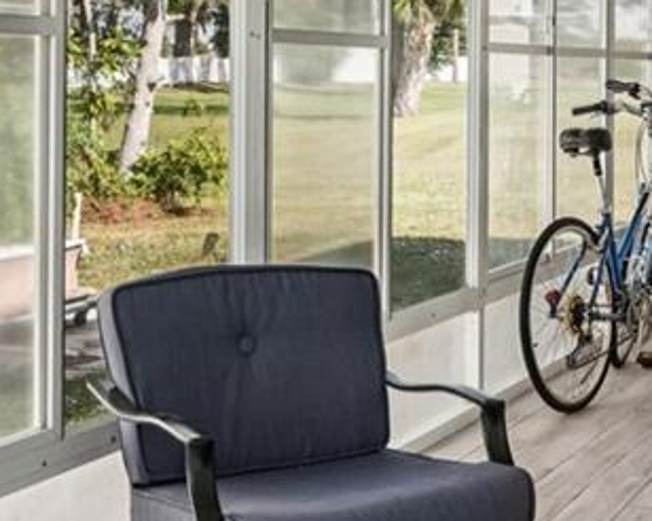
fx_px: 1504
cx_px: 523
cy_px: 2
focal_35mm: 78
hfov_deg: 24.1
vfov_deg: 19.1
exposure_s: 1/400
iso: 400
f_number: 8
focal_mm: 16
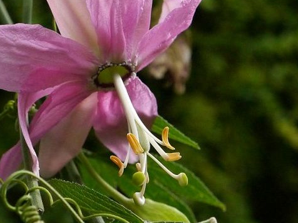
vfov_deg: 6.8
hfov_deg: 9.0
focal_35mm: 219
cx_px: 97
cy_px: 57
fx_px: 1885
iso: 800
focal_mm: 35
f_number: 5
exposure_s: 1/250
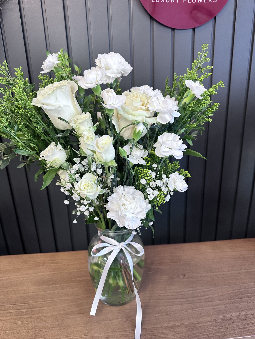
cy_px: 170
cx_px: 128
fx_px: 236
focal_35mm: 24
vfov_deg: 71.6
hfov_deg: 56.8
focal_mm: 6.86
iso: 200
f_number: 1.78
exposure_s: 1/60
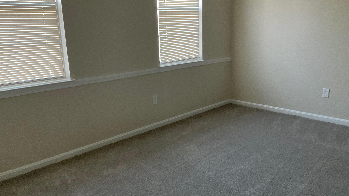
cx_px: 173
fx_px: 296
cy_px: 93
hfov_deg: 61.0
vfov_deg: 36.7
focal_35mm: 32
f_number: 1.8
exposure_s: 1/60
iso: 125
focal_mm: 3
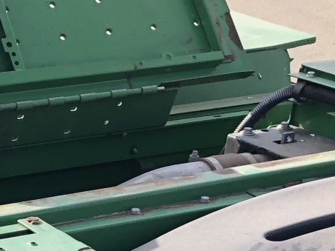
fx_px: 1298
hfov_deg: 13.4
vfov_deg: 10.2
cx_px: -236
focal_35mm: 134
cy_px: 515
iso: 20
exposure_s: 1/800
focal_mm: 3.99
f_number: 1.8
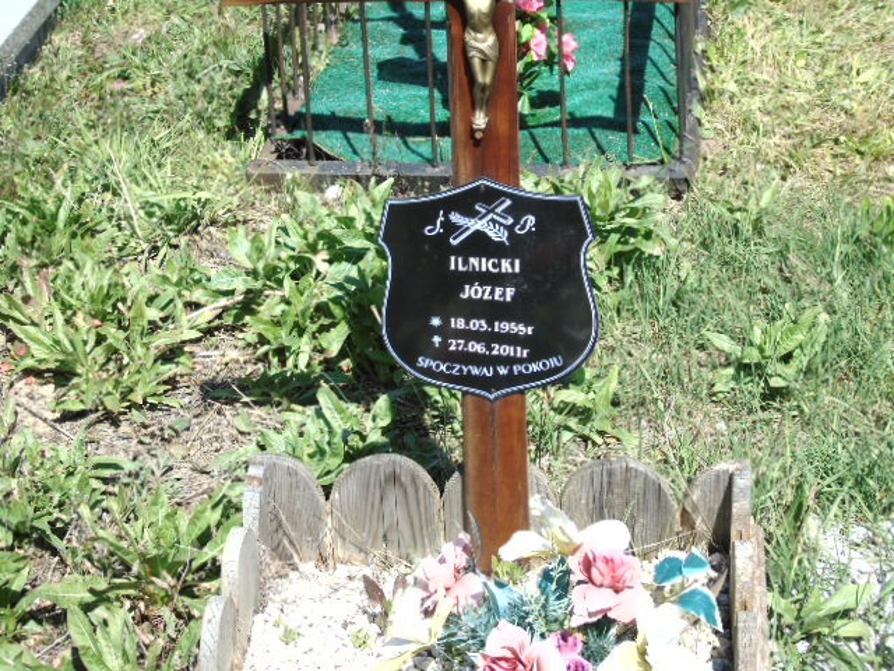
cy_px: 336
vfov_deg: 18.0
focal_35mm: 82
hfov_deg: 23.8
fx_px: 2118
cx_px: 447
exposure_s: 1/500
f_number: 4.1
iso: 80
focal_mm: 15
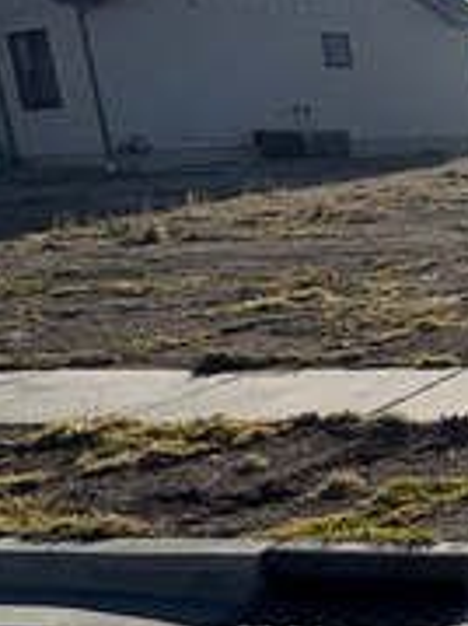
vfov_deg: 32.2
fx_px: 1083
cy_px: 322
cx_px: 992
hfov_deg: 16.7
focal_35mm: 60
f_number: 2.2
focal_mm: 2.22
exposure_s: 1/4132
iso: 40
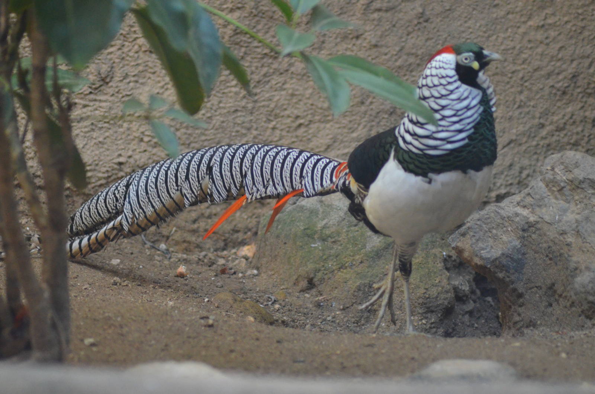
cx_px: 298
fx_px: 4577
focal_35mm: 278
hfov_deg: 7.4
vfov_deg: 4.9
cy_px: 197
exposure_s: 1/160
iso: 3200
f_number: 4.5
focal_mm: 185
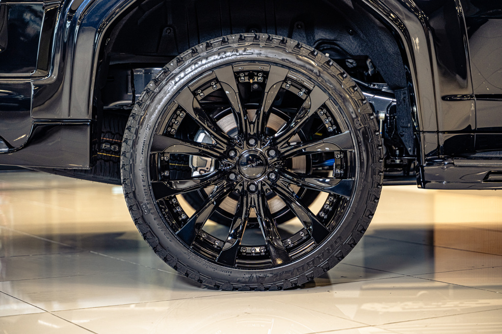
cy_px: 167
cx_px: 251
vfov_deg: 18.2
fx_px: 1046
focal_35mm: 75
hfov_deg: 27.0
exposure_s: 1/125
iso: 640
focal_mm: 75
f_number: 2.8
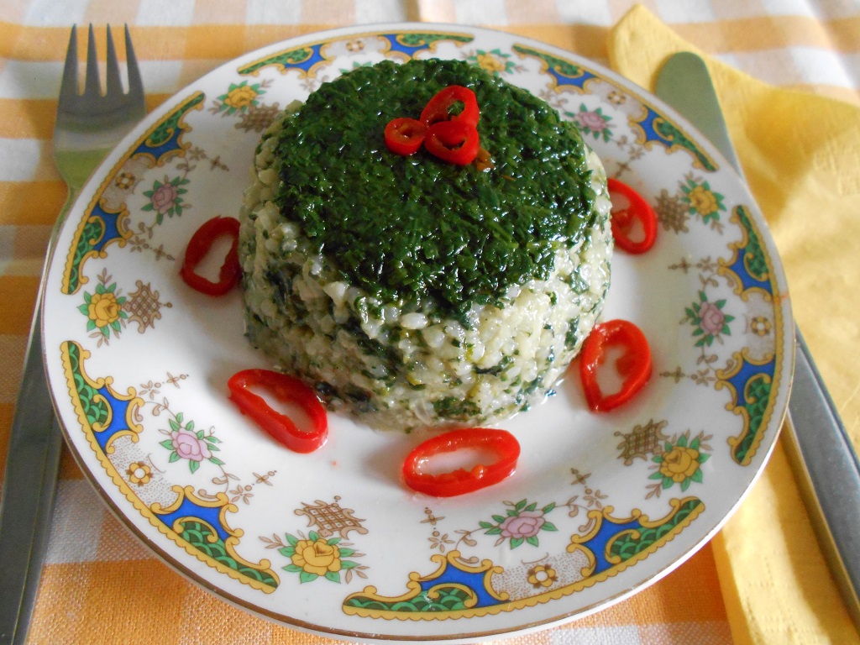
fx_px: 646
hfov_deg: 67.3
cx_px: 430
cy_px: 322
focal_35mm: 26
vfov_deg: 53.1
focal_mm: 4.6
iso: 800
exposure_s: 1/125
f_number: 3.2
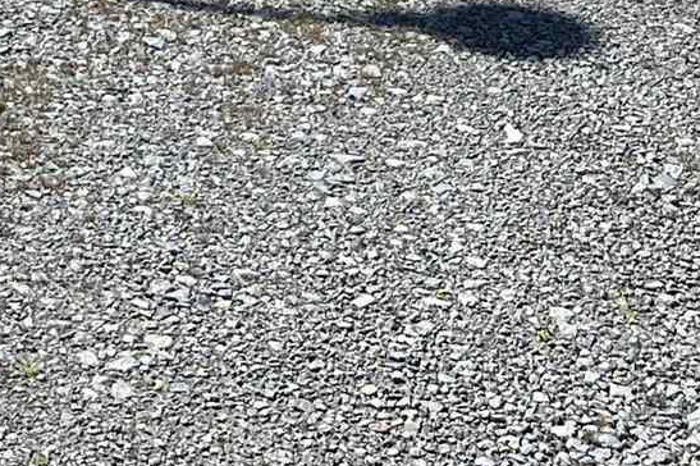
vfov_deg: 7.8
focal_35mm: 152
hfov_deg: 12.7
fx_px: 2954
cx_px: -403
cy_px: -919
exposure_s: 1/4115
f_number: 1.5
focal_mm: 5.7
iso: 50
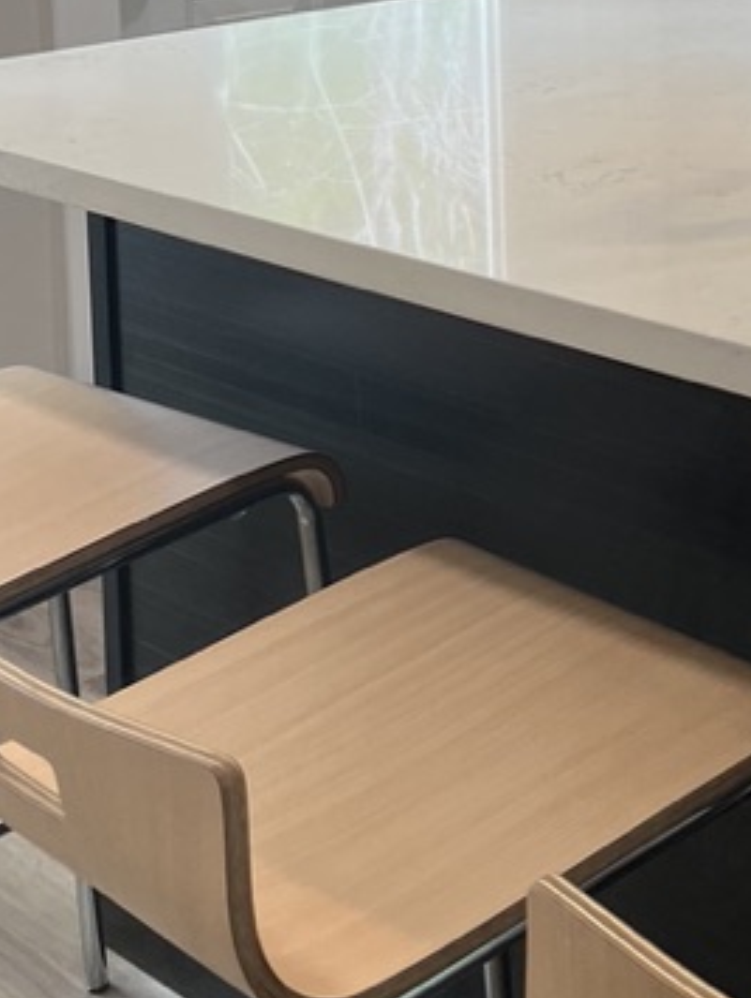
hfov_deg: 18.1
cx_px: 1031
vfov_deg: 24.2
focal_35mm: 75
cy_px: -104
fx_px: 2166
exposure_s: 1/120
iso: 80
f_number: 1.5
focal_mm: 5.7
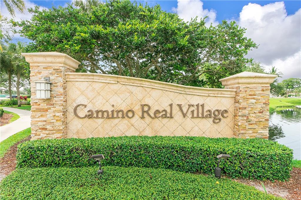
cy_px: 100
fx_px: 150
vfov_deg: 67.3
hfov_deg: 90.0
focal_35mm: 18
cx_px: 150
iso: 100
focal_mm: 12
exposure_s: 1/100
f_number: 8
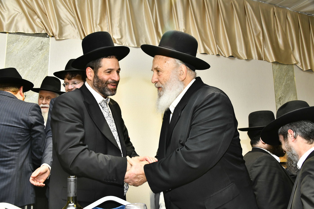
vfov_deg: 41.1
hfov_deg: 58.7
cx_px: 157
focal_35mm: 32
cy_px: 104
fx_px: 279
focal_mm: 32
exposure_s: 1/200
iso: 1600
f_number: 7.1
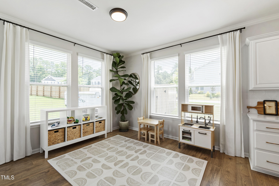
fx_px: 116
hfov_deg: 100.4
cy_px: 93
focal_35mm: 15
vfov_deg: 77.3
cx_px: 140
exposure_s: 1/8
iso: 100
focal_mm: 10
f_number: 8
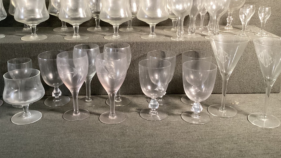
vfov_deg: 29.5
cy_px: 54
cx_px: 129
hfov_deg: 50.4
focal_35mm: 40
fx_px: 298
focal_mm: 3.3
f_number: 2.4
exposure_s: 1/50
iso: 320
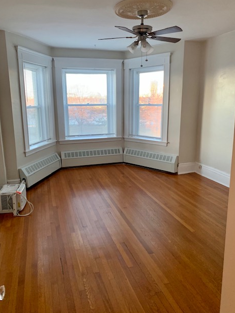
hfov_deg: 51.4
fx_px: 244
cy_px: 152
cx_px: 115
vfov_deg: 65.3
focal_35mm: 27
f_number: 1.8
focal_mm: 4.25
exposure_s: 1/60
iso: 200
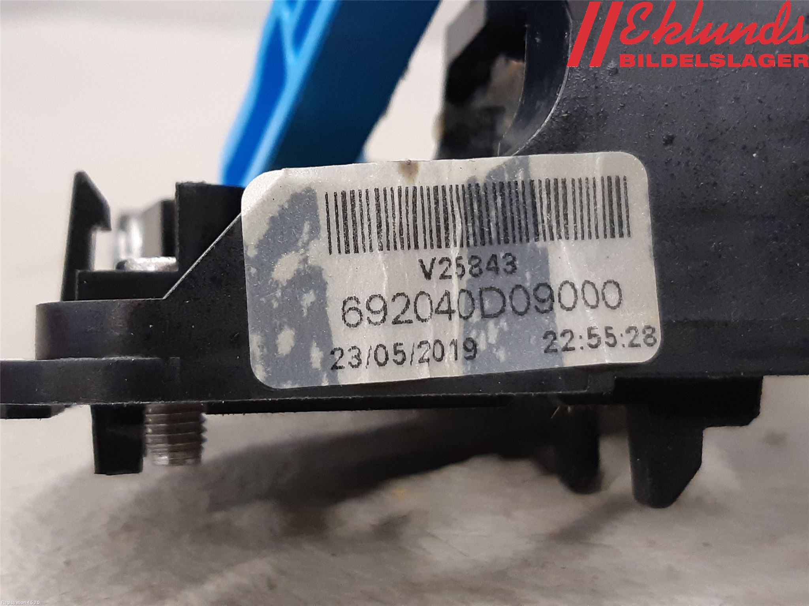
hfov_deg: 67.3
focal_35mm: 26
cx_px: 404
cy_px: 303
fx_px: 608
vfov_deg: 53.1
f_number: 1.7
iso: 250
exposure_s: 1/50
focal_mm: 3.93
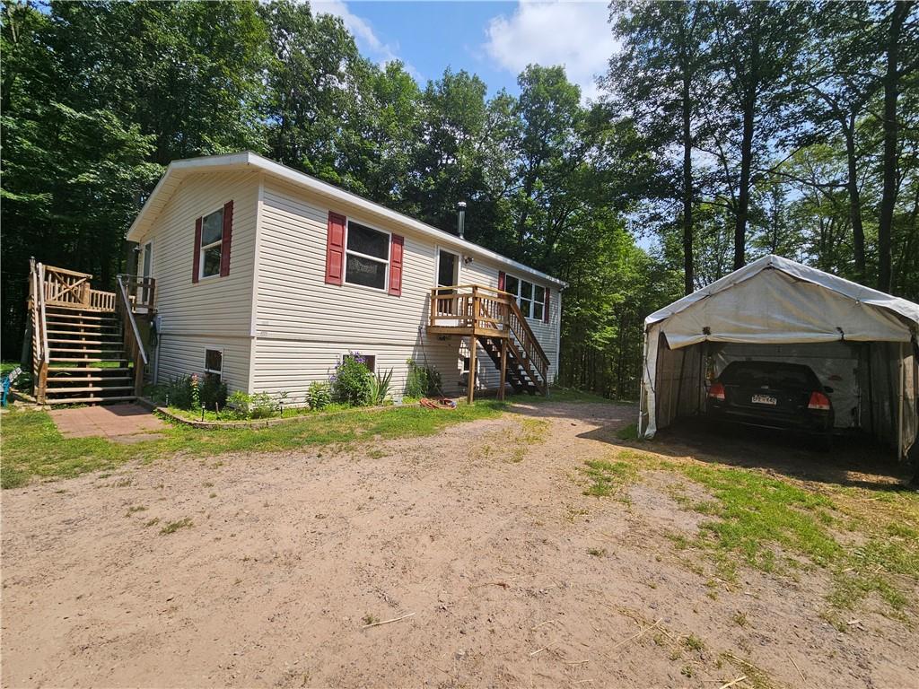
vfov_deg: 89.9
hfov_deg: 106.2
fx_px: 345
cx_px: 460
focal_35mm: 13
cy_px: 344
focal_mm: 2.2
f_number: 2.2
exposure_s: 1/1879
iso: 50
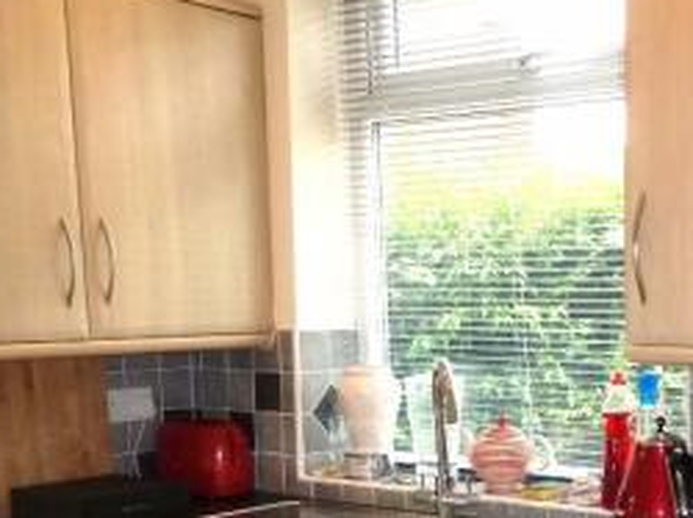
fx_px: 1120
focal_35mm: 56
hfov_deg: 31.8
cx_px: 686
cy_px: 525
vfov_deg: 24.8
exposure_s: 1/60
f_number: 3.3
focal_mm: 4.3
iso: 200
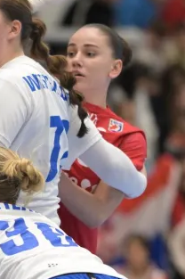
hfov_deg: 4.2
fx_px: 2534
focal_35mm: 328
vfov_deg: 6.3
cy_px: 169
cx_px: -106
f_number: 2
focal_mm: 135
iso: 3200
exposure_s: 1/2500
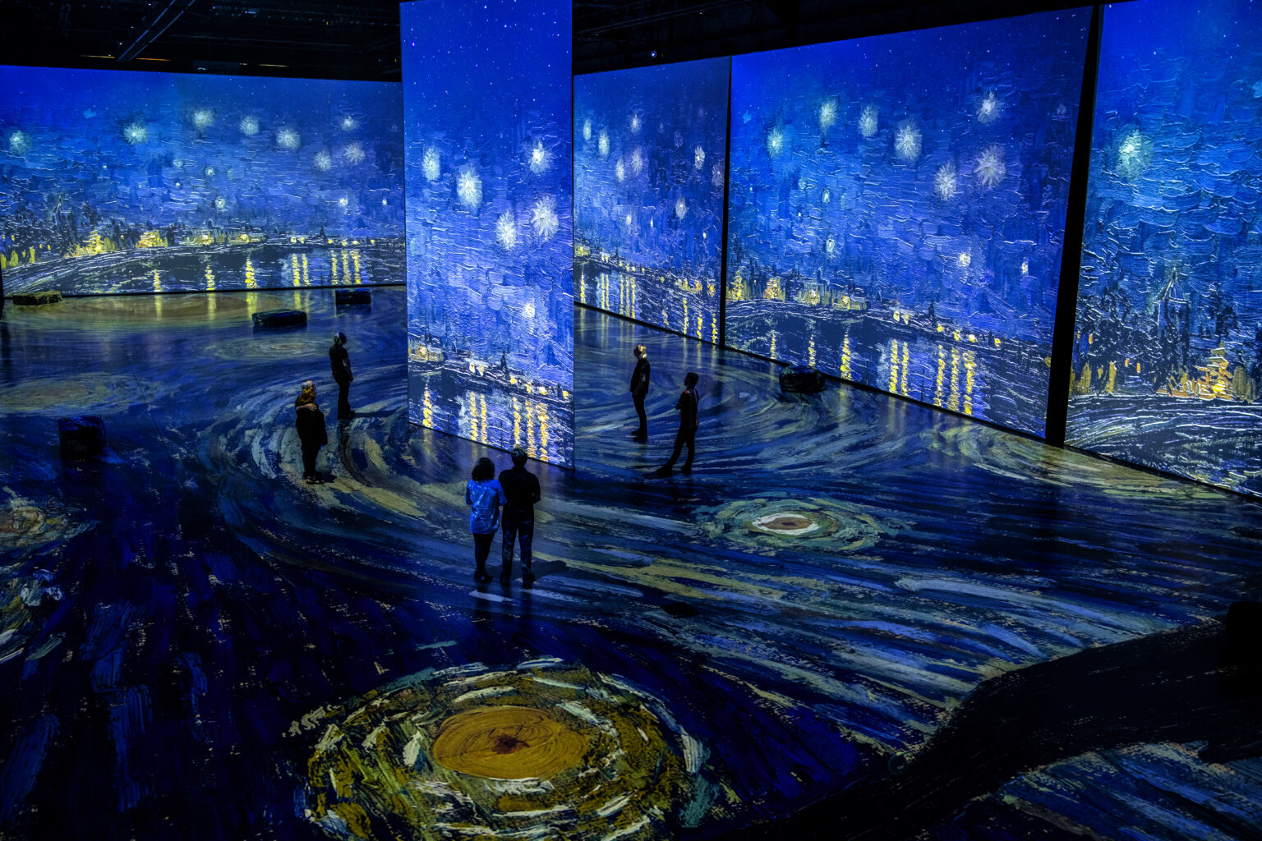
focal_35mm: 34
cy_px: 420
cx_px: 631
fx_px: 1192
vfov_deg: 38.9
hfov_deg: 55.8
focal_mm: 34
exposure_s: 1/15
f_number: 4.5
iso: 1000
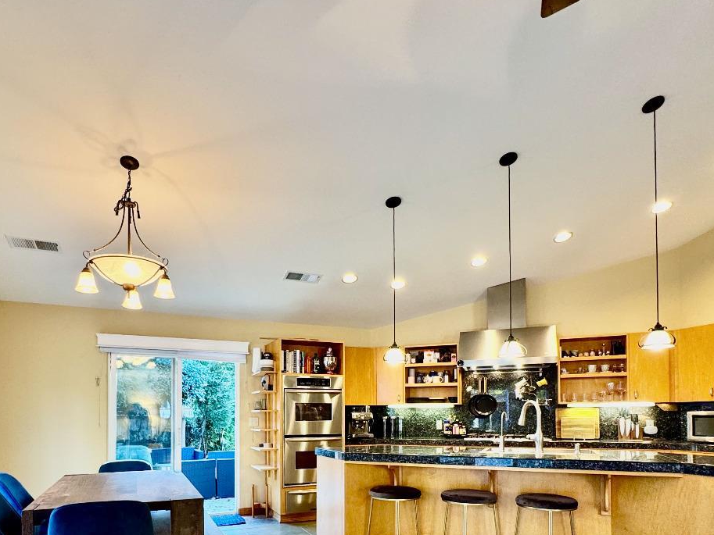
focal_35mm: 23
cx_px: 332
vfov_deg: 55.7
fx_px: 474
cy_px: 409
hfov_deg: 73.8
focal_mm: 2.22
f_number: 2.2
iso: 160
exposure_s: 1/60
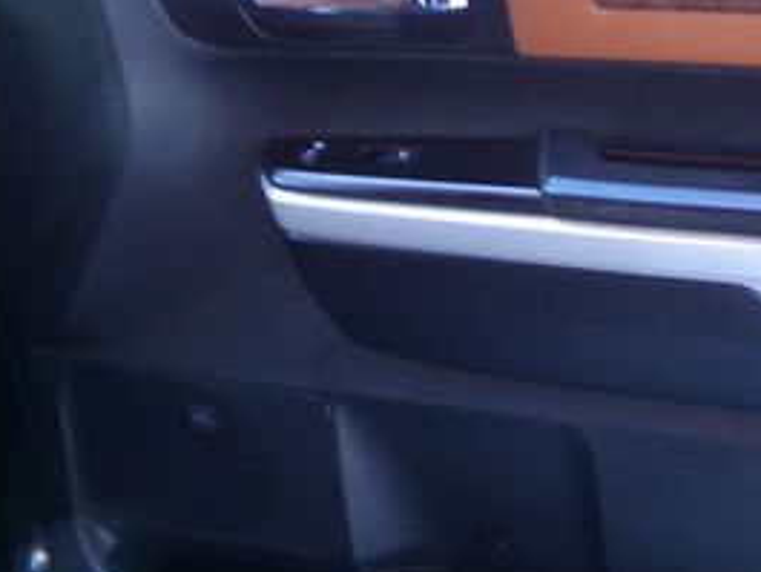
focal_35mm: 58
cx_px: 652
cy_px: 359
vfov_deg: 25.2
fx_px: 1276
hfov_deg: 32.0
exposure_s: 1/17
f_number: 3.7
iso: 319
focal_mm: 4.3
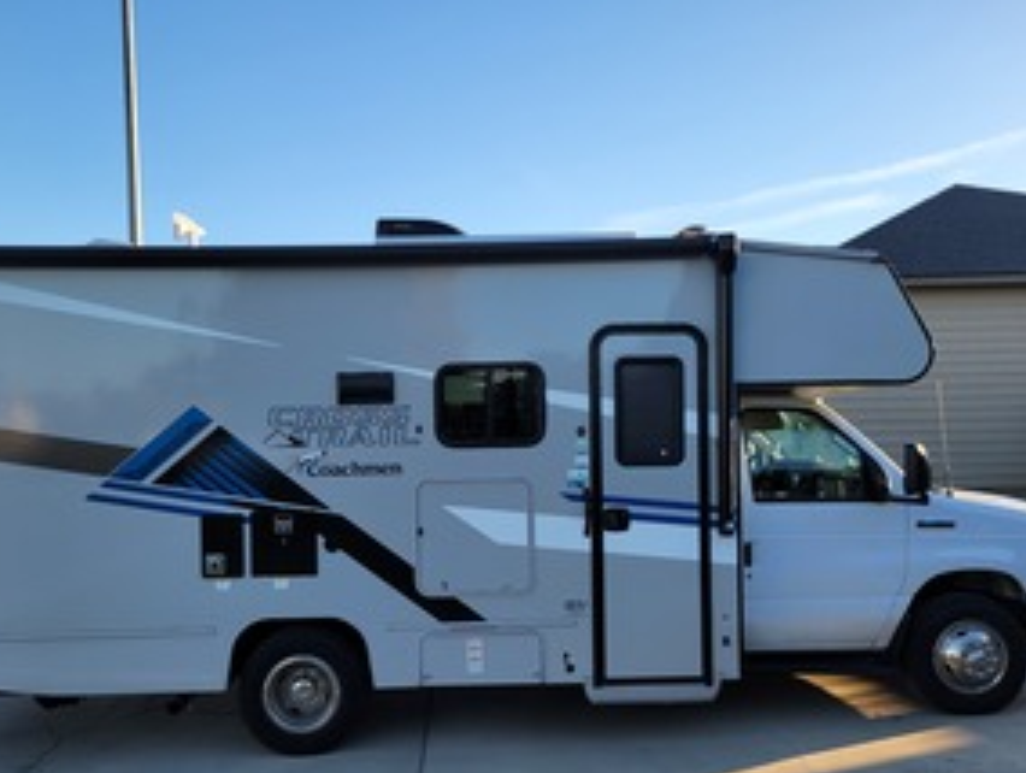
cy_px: 442
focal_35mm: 32
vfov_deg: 44.2
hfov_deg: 56.6
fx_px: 950
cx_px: 459
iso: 40
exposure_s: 1/713
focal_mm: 5.4
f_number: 1.8
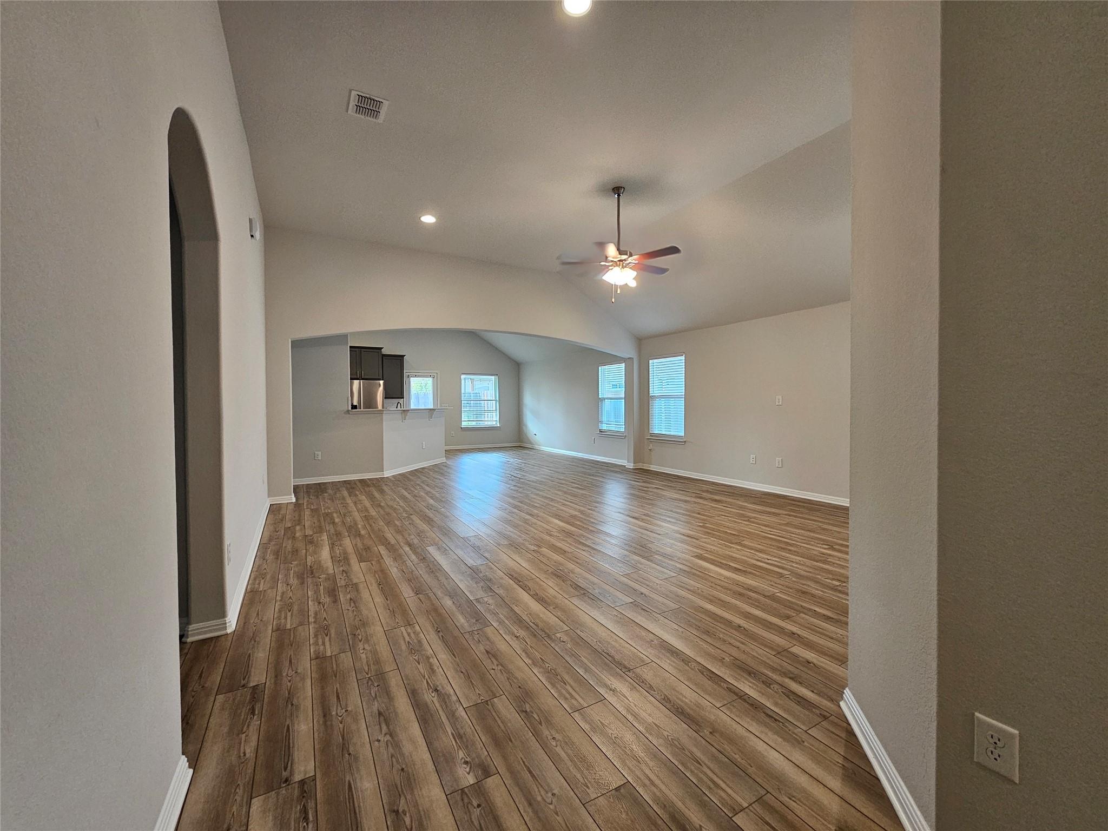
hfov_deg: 106.2
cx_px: 554
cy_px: 416
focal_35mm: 13
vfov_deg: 89.9
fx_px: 416
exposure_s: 1/60
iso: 250
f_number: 2.2
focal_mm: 2.2
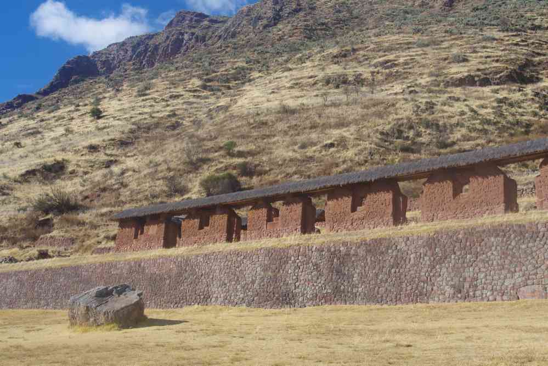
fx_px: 639
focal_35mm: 42
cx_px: 274
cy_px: 183
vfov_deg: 31.9
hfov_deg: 46.4
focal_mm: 28
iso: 200
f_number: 11
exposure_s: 1/80
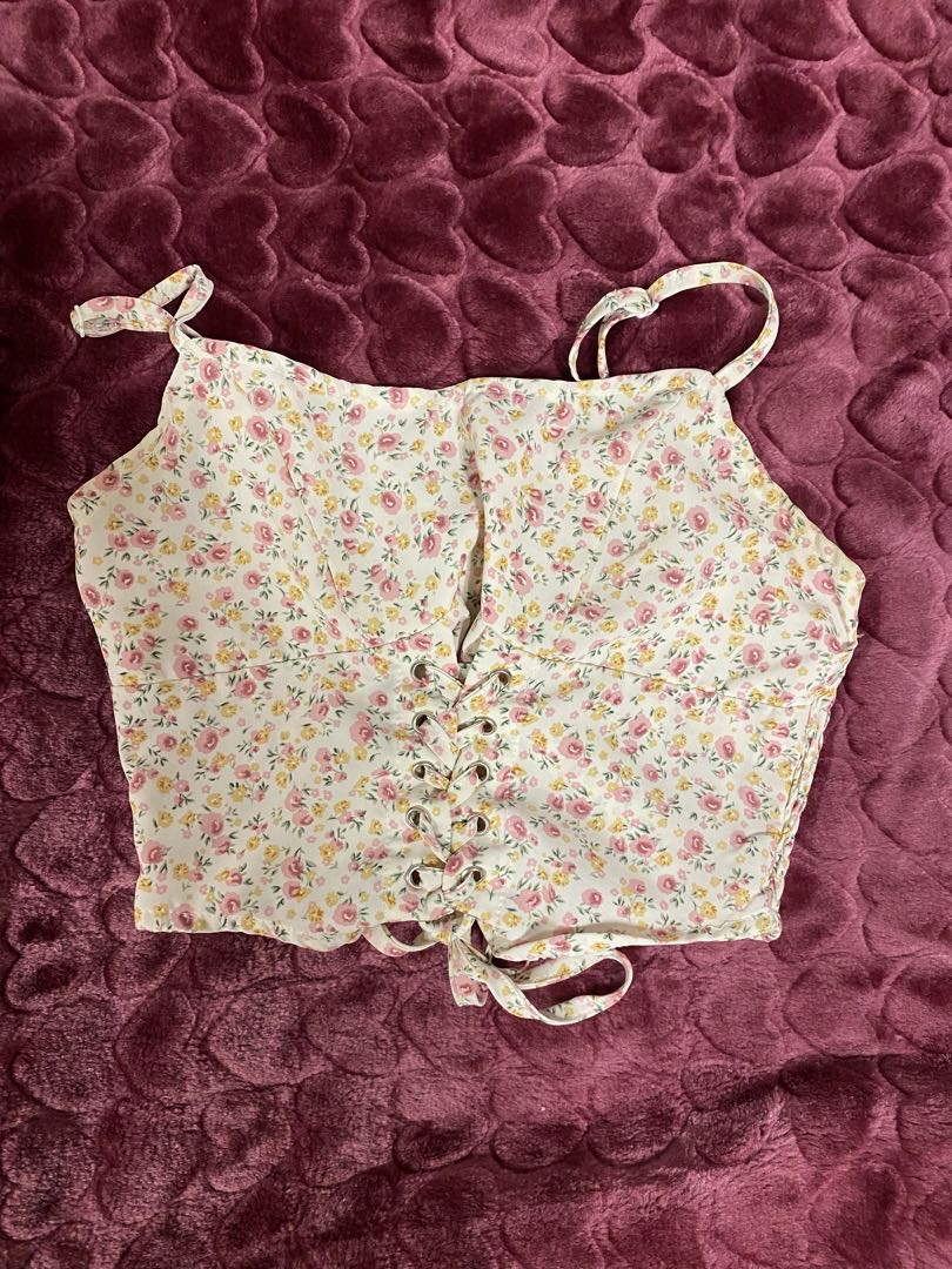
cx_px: 476
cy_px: 634
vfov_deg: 67.3
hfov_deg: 53.1
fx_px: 953
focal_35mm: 26
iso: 250
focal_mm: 4.25
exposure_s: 1/50
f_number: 1.8
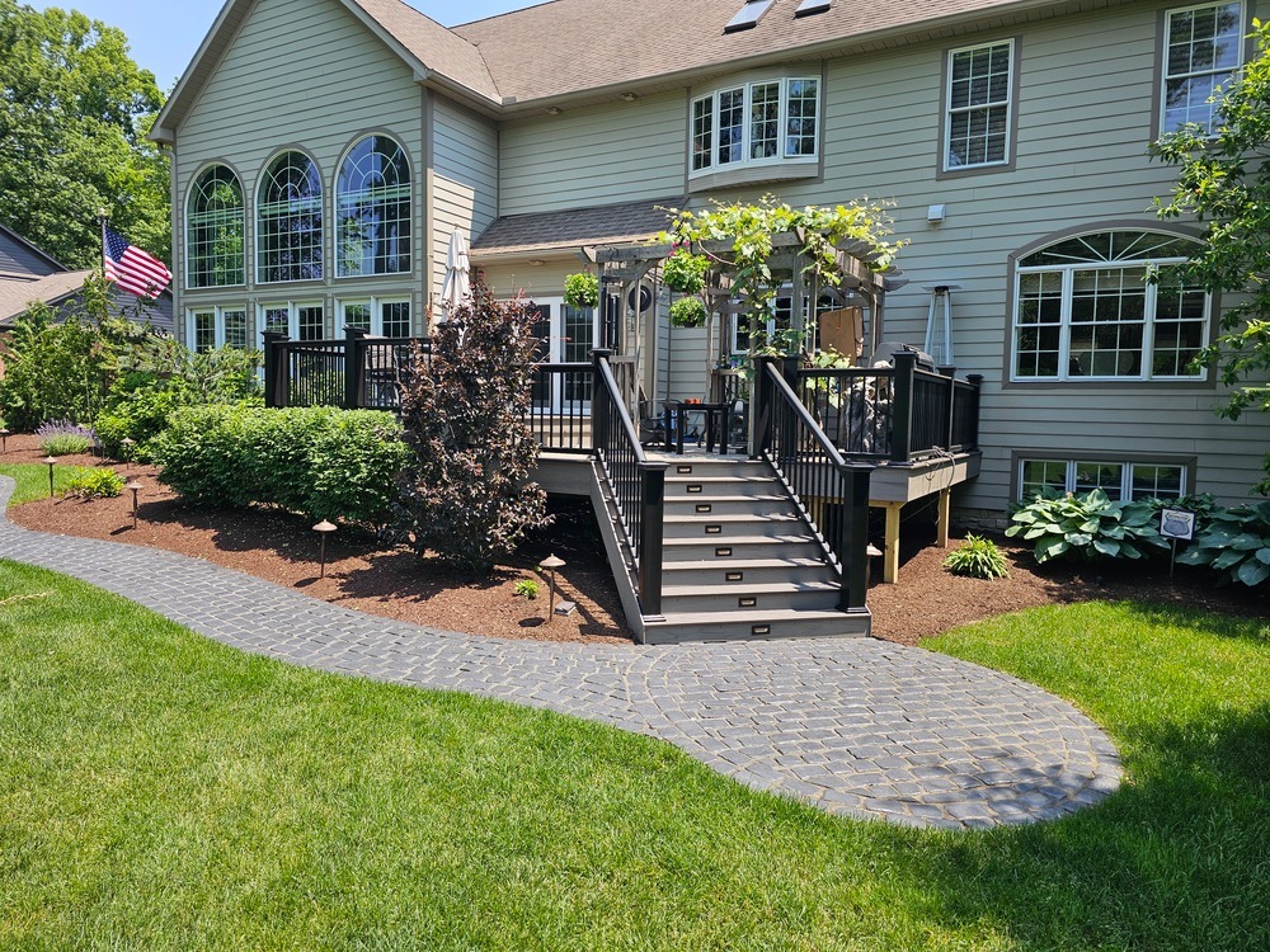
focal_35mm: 23
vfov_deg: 58.9
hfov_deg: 73.9
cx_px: 635
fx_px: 844
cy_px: 476
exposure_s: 1/296
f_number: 1.7
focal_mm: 6.3
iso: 10
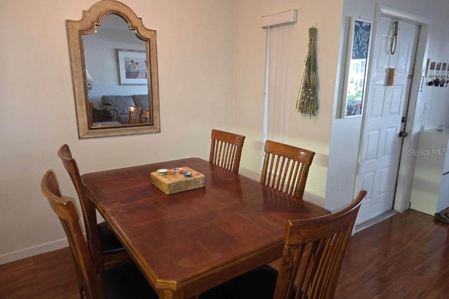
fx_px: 299
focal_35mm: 24
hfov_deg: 73.8
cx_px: 224
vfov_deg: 53.1
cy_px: 152
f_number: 1.7
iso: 125
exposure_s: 1/24
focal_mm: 6.25
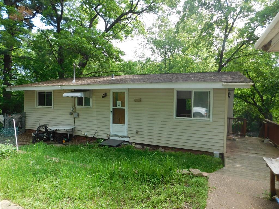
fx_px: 185
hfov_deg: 73.9
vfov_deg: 58.9
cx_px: 140
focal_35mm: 23
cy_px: 104
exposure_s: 1/400
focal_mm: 4
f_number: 3
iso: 125
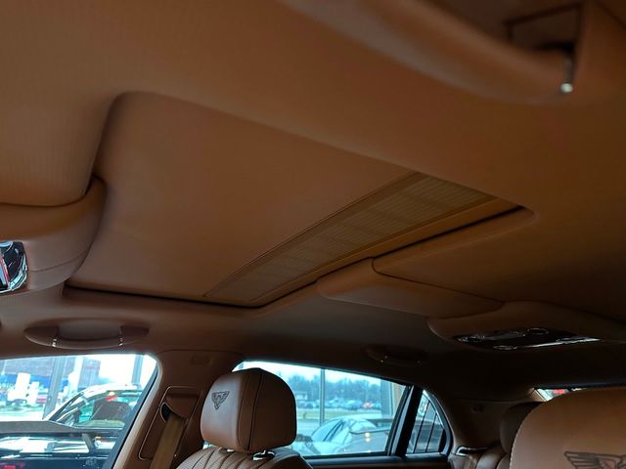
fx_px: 434
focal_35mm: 24
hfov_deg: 71.6
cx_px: 313
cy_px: 234
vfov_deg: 56.8
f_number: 1.78
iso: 1000
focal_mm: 6.86
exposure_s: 1/30
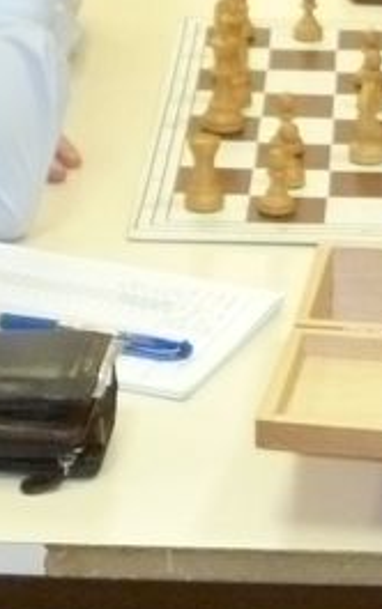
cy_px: -205
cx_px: 343
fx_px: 2794
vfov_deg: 12.1
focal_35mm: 168
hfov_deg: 7.8
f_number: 3.7
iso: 400
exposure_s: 1/20
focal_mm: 7.3
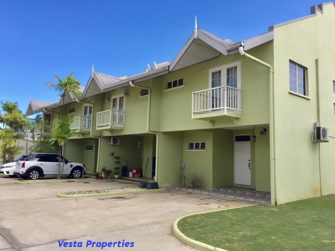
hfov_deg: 61.7
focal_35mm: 29
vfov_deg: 48.2
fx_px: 281
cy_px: 126
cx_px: 168
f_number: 2.2
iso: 32
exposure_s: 1/898
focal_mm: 4.15
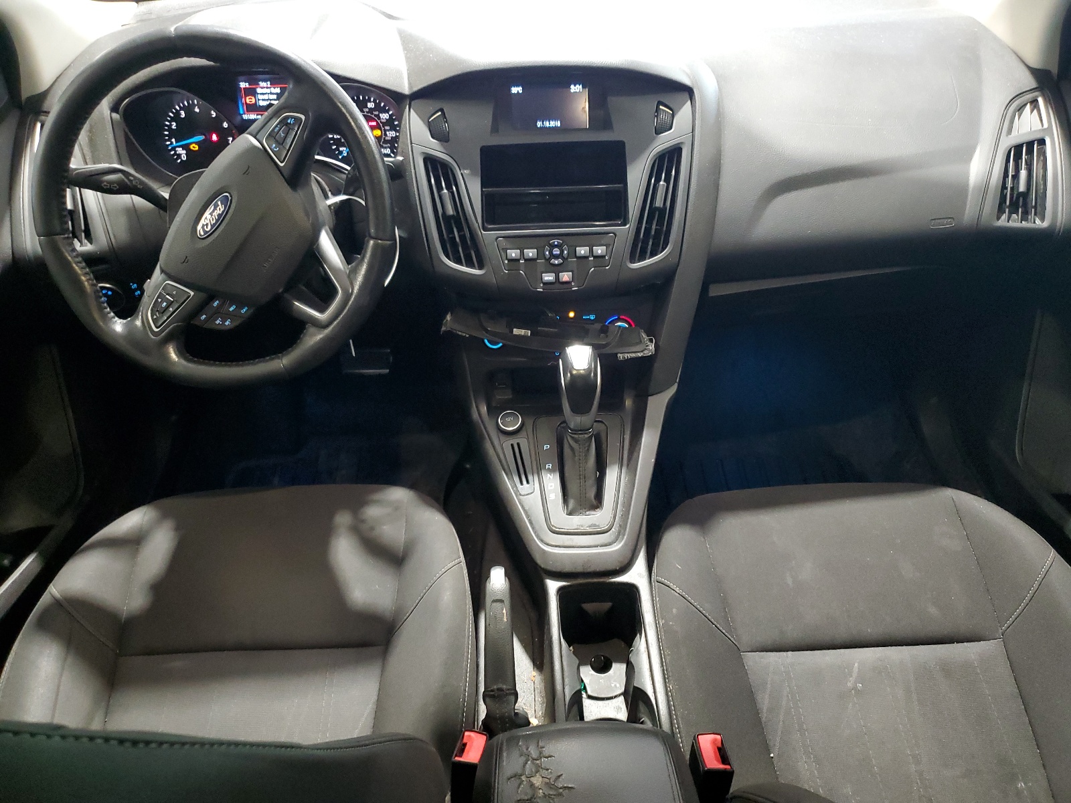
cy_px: 402
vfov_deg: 53.1
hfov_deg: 67.3
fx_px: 804
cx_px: 536
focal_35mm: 26
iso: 305
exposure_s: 1/24
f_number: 1.5
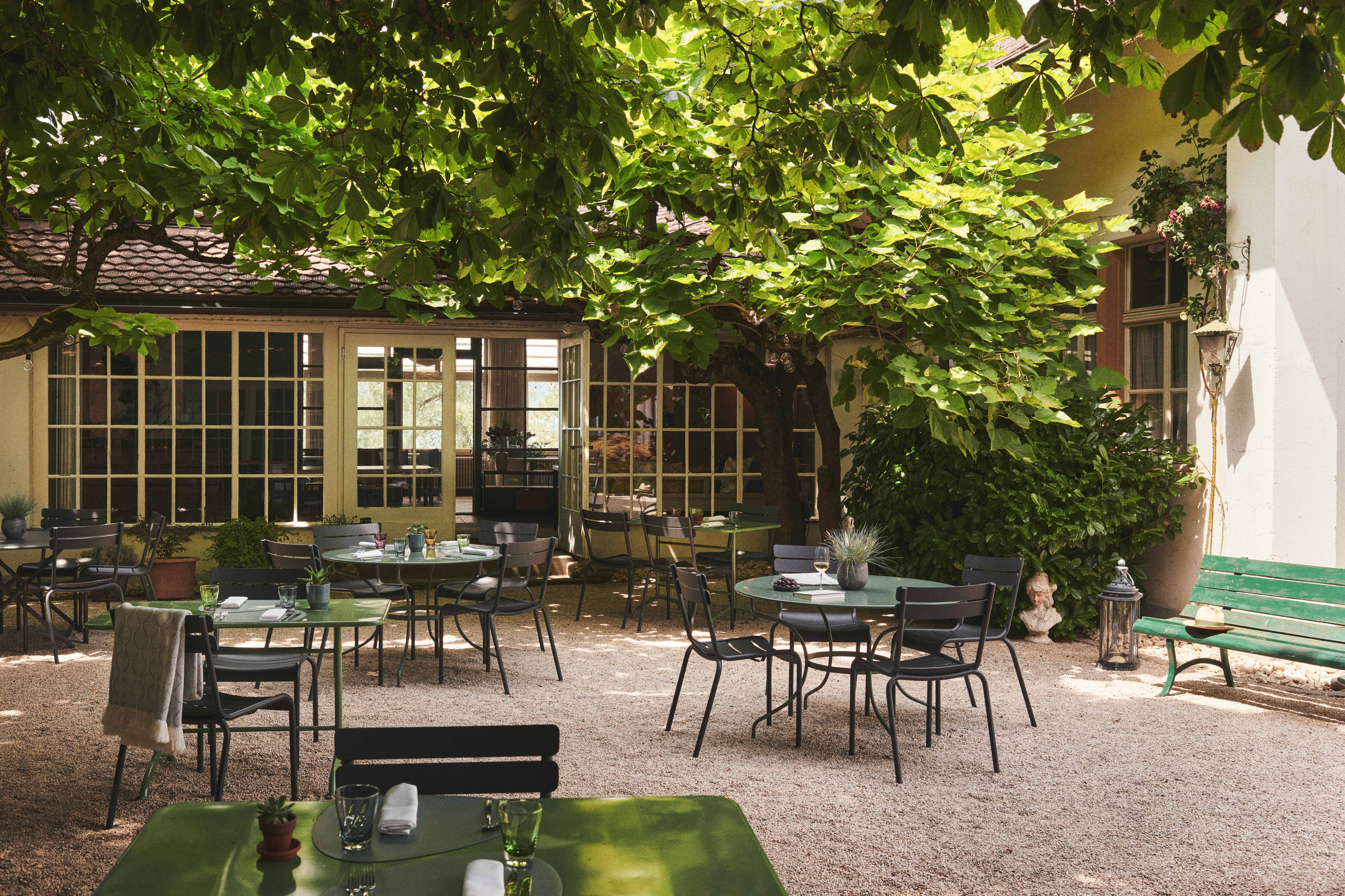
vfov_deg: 37.9
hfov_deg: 54.4
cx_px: 672
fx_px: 1308
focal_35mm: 35
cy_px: 448
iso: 200
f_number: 8
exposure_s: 1/80
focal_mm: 35
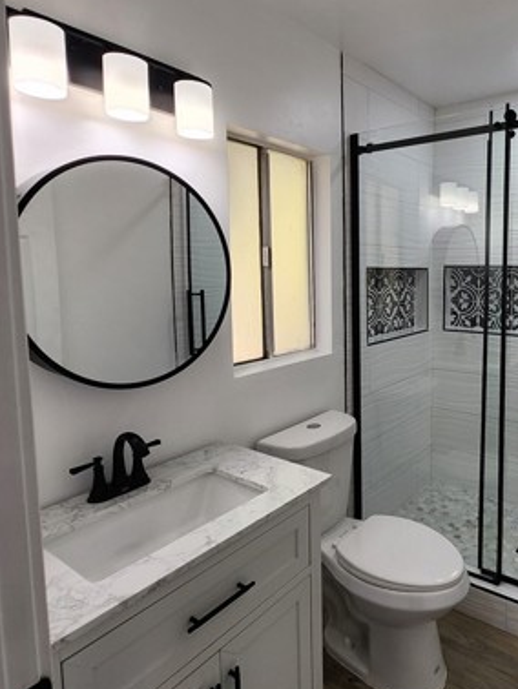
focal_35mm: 22
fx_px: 438
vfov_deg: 76.1
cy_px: 304
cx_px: 365
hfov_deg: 59.0
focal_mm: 1.74
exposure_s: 1/60
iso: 32
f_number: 2.2
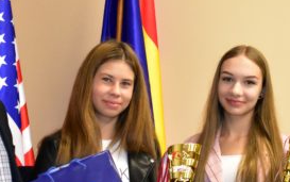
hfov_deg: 19.1
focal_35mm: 109
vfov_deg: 12.0
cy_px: 101
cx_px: 142
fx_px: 862
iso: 5000
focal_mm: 28
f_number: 4.2
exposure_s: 1/250
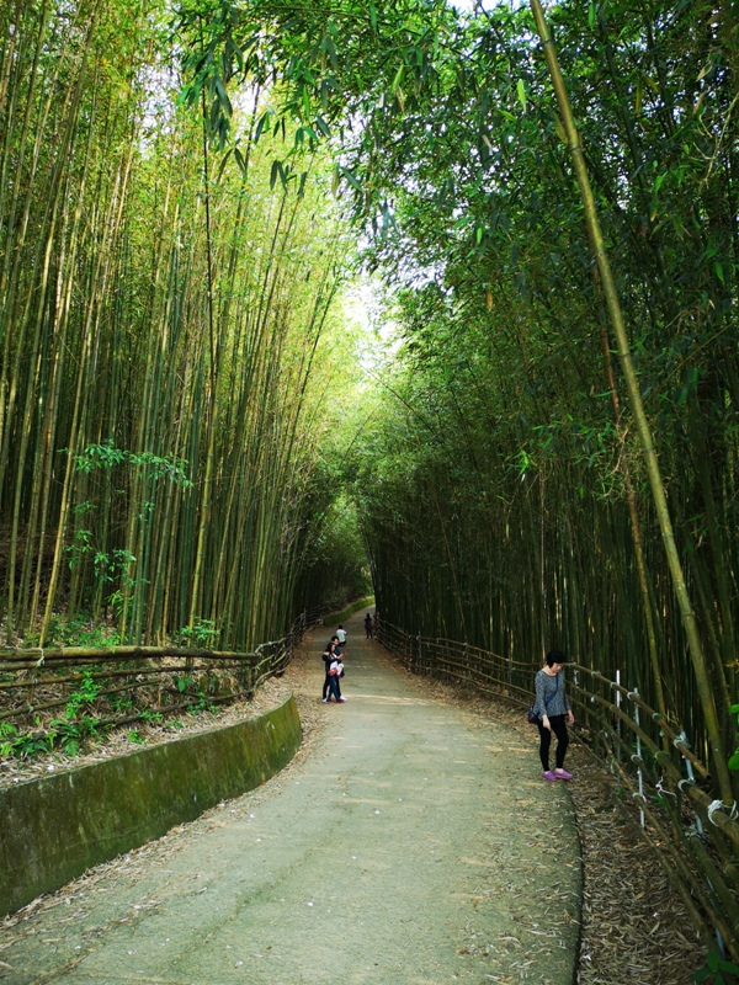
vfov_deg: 65.3
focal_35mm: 27
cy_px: 492
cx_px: 370
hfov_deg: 51.4
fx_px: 769
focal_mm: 3.95
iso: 100
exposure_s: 1/120
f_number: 1.8
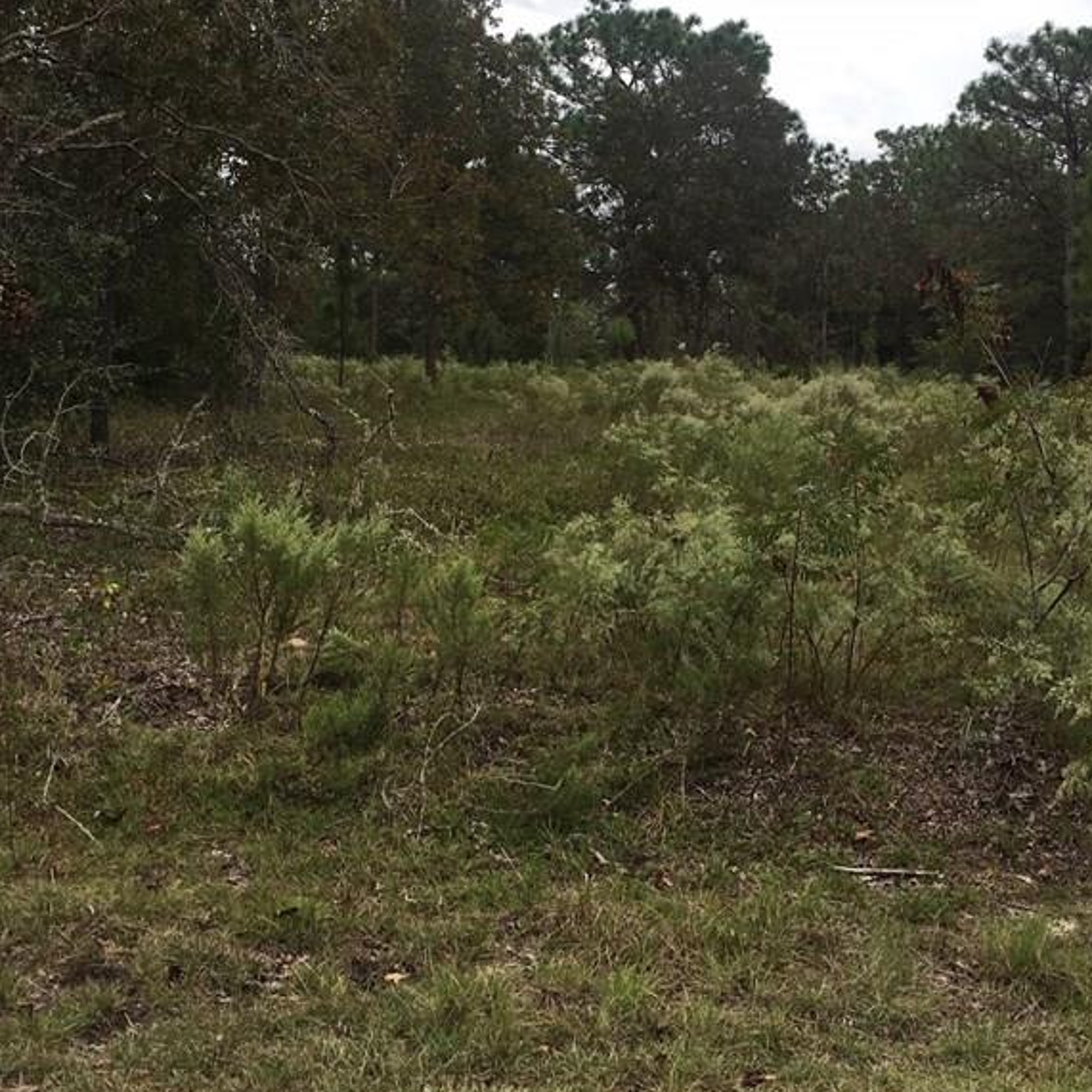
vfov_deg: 36.6
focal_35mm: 46
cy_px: 413
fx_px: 1642
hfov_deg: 36.7
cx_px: 612
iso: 25
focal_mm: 4.15
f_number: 2.2
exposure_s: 1/298
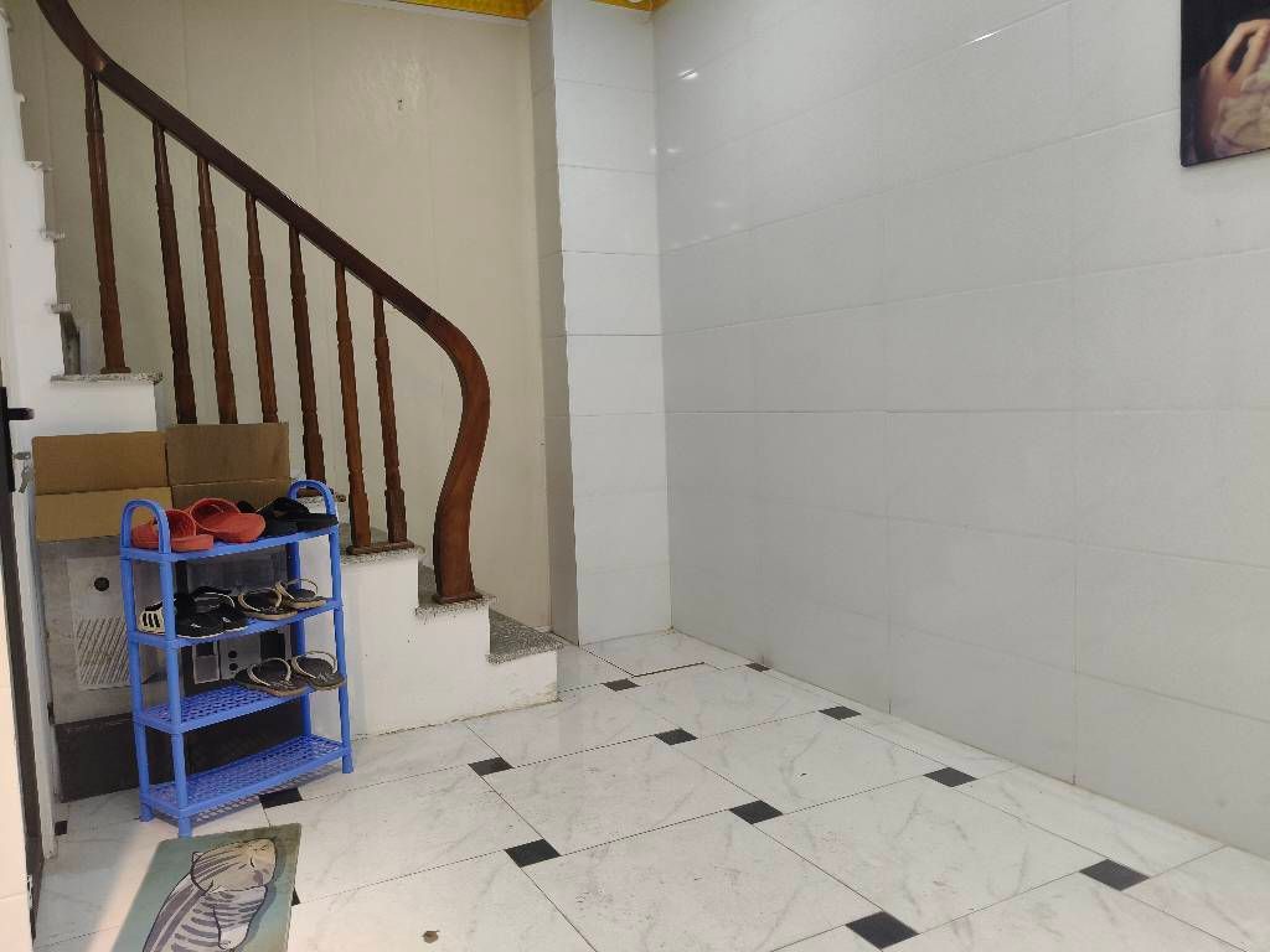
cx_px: 635
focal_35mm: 26
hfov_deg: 67.3
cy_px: 476
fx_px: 954
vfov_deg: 53.1
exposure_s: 1/101
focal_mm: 4.84
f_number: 1.8
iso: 250
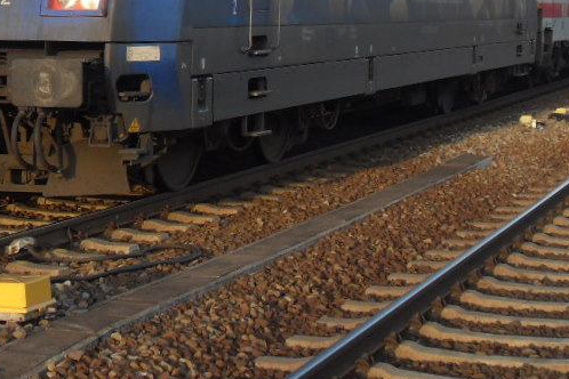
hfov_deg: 19.1
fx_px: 1691
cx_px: 263
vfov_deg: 12.6
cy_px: -46
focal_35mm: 107
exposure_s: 1/180
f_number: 3.4
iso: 80
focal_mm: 8.4
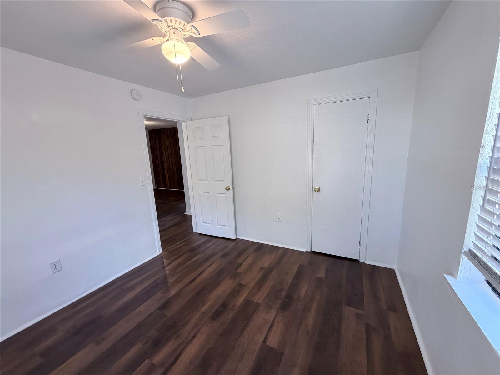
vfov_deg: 85.7
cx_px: 250
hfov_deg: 102.1
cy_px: 188
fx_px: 202
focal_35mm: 14
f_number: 2.2
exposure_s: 1/120
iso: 320
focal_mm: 2.22
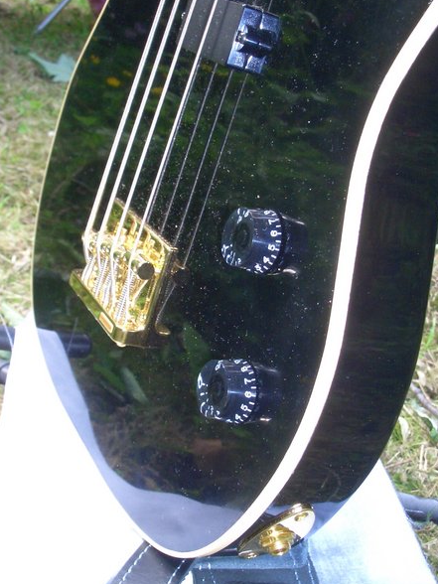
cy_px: 291
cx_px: 221
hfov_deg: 29.1
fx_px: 844
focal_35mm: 50
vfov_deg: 38.2
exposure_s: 1/40
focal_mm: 8.2
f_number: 5
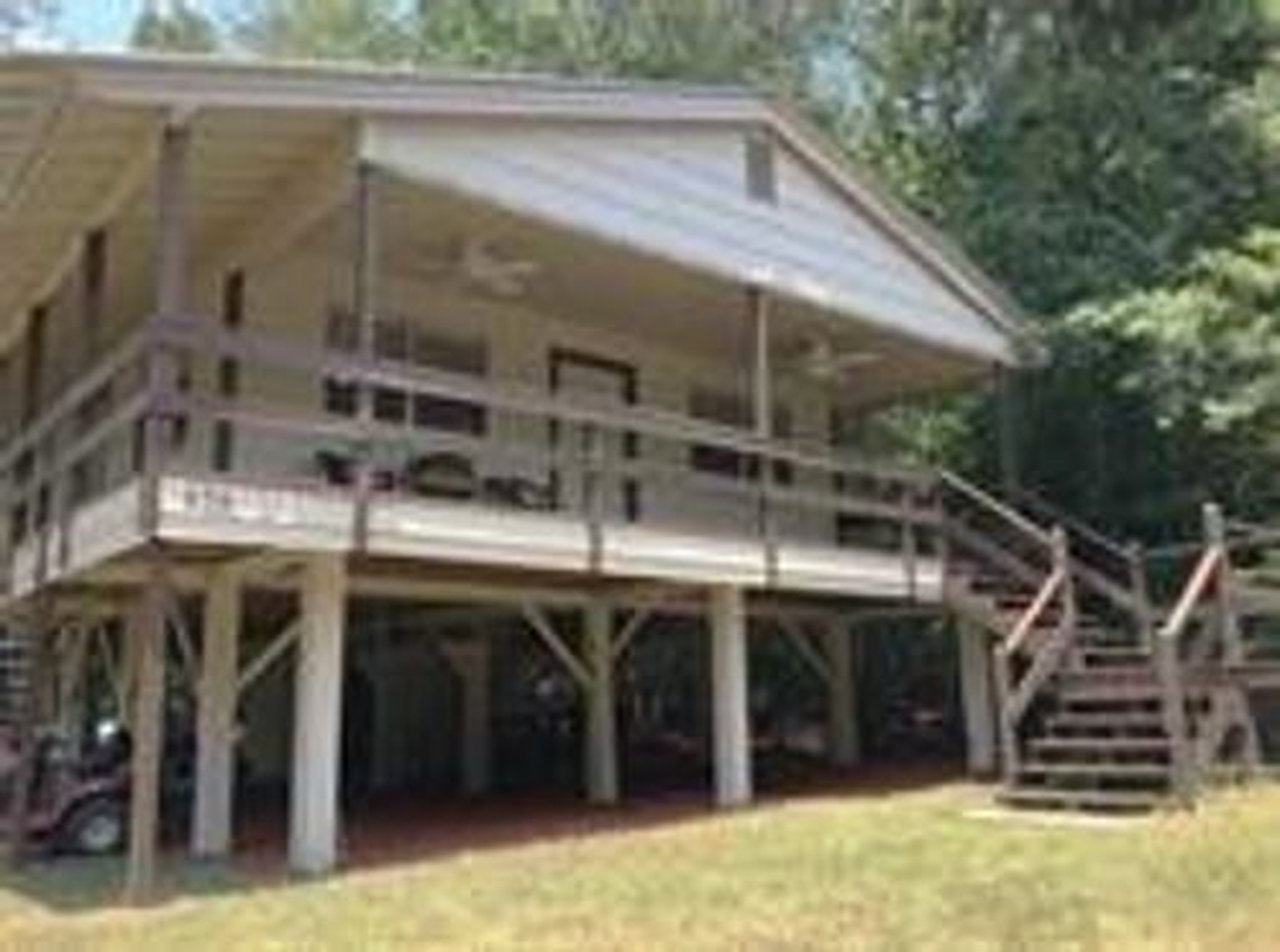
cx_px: 640
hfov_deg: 61.8
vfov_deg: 48.0
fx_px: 1069
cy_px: 476
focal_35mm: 29
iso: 25
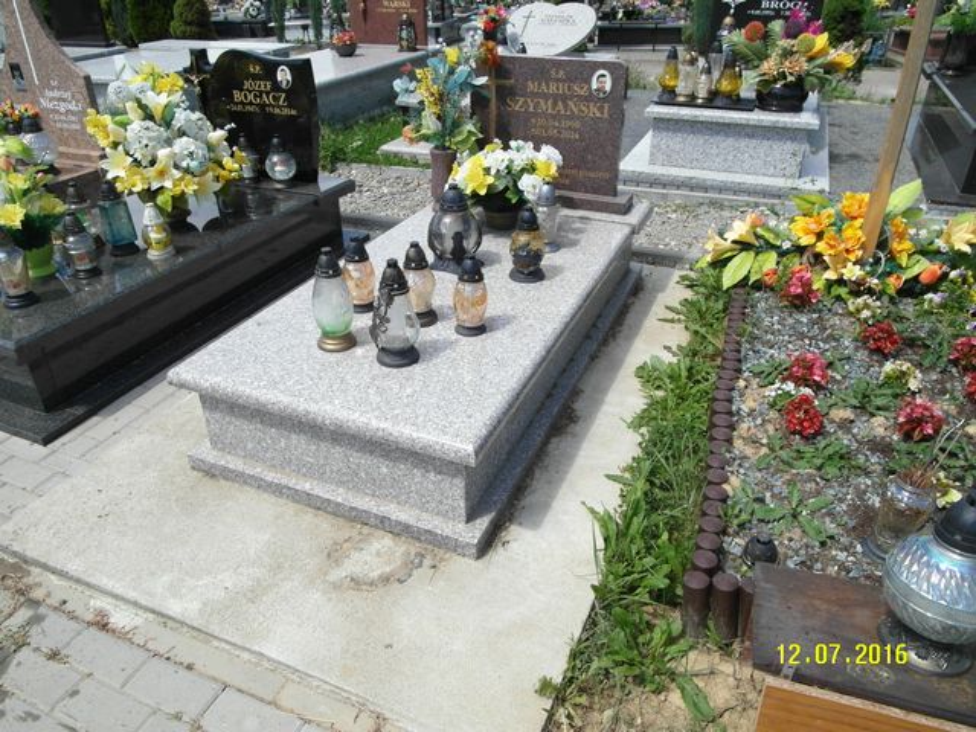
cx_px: 488
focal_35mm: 24
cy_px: 366
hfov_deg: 71.6
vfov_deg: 56.8
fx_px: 677
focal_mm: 5.2
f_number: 2.8
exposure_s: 1/1500
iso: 80
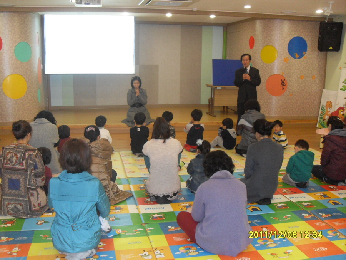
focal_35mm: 37
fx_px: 370
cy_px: 130
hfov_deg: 50.1
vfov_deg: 38.7
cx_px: 173
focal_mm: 6.3
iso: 240
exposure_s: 1/45
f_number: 2.8
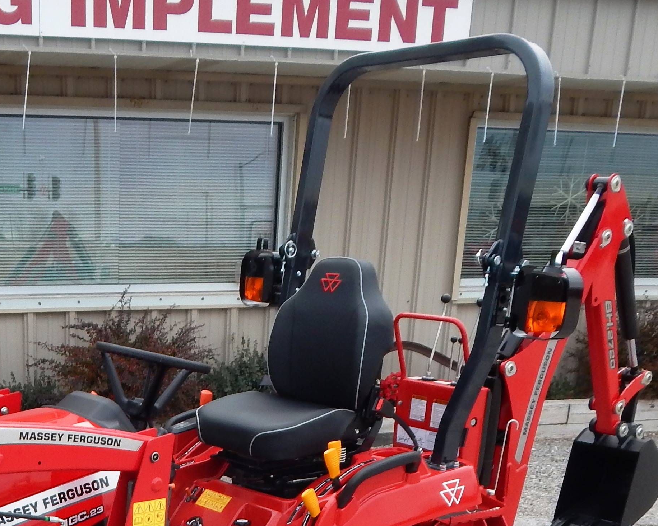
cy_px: 579
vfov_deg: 26.0
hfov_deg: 32.9
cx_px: 65
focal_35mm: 54
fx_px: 1052
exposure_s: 1/200
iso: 125
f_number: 3
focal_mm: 4
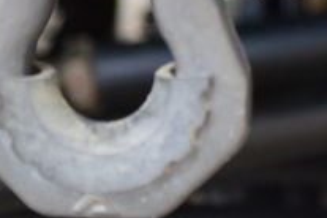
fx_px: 2943
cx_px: 366
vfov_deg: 4.2
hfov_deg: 6.3
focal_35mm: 324
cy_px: -102
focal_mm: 70
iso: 1600
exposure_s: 1/30
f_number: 2.8
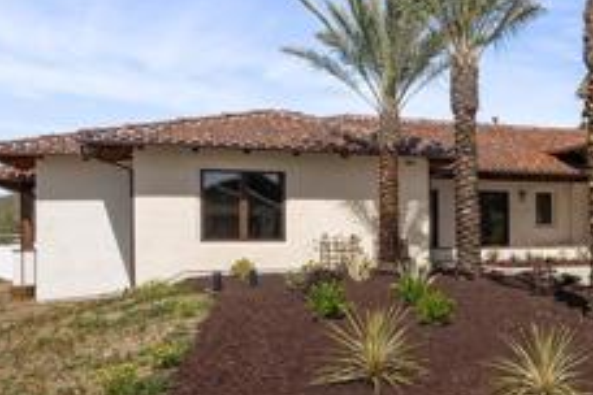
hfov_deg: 35.9
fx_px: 741
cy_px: 68
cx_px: 679
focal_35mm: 45
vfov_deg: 29.1
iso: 500
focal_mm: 16
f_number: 8
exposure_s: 1/800
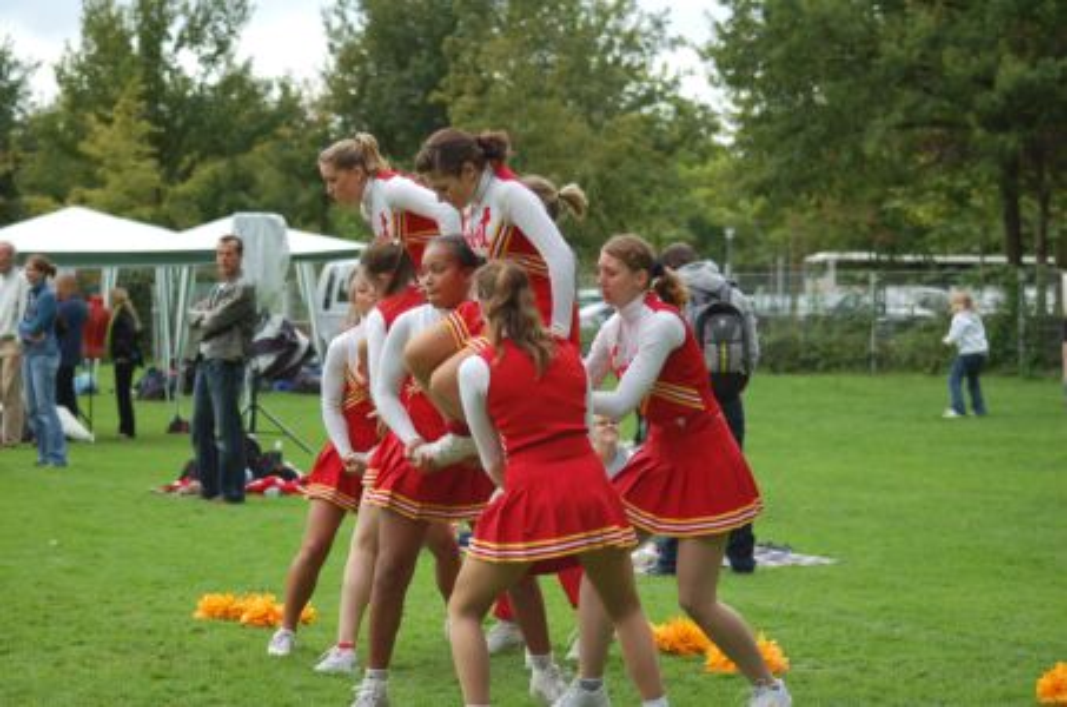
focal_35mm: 105
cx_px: 534
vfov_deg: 13.0
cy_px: 354
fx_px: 3106
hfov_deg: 19.5
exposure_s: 1/500
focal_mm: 70
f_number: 4
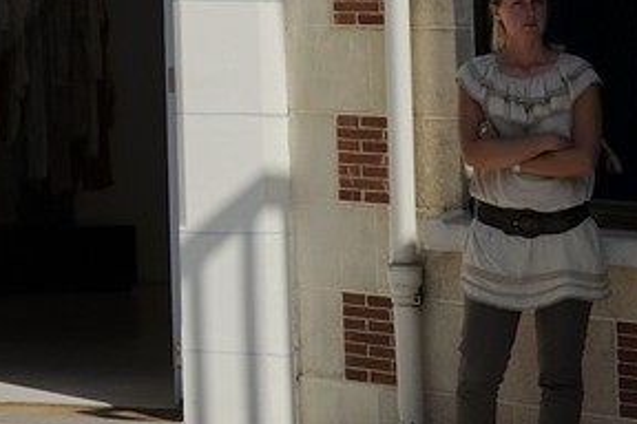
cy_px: -504
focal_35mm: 211
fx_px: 3733
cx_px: -717
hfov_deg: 9.1
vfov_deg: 6.3
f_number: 14
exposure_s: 1/200
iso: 200
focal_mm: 38
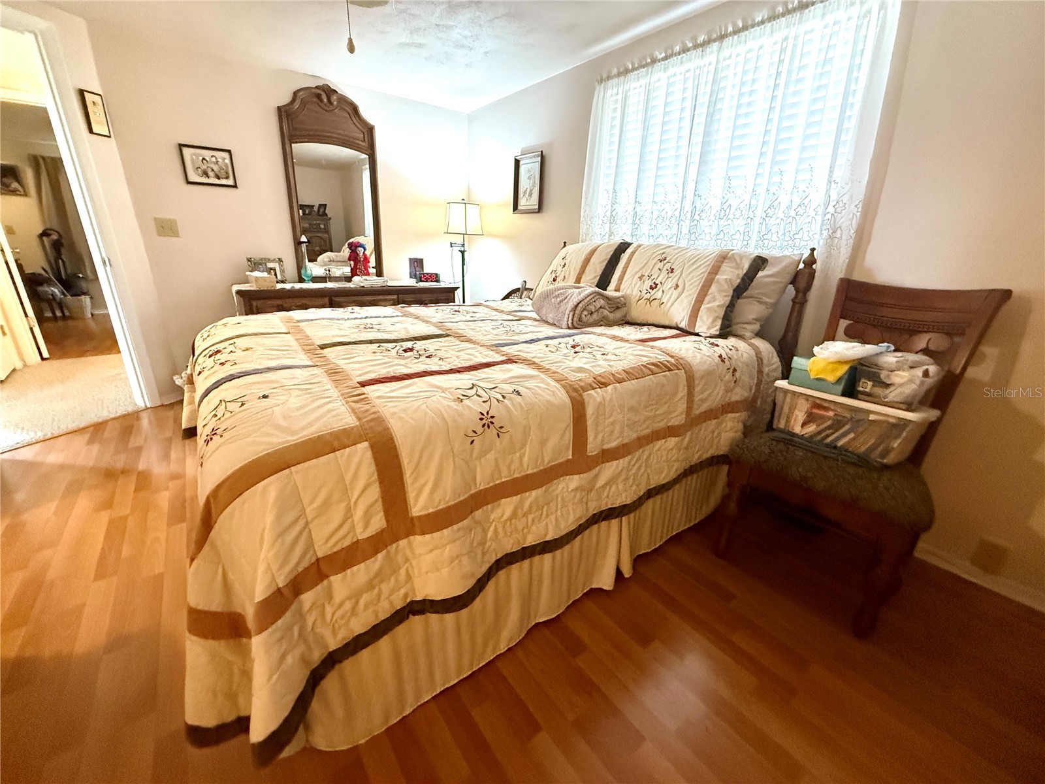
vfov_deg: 85.7
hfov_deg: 102.1
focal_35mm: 14
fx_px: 423
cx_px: 522
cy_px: 392
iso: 640
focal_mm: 2.22
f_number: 2.2
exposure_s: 1/60
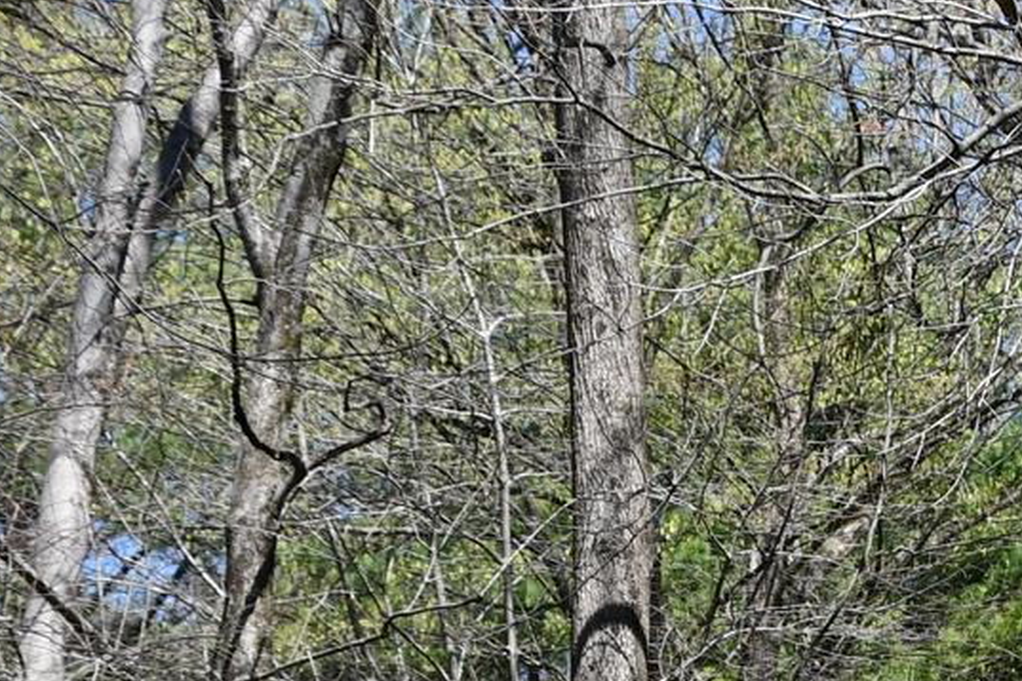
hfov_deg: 7.1
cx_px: 1313
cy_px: 1102
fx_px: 8119
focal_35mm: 286
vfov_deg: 4.8
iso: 110
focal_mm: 50
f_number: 8
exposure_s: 1/250
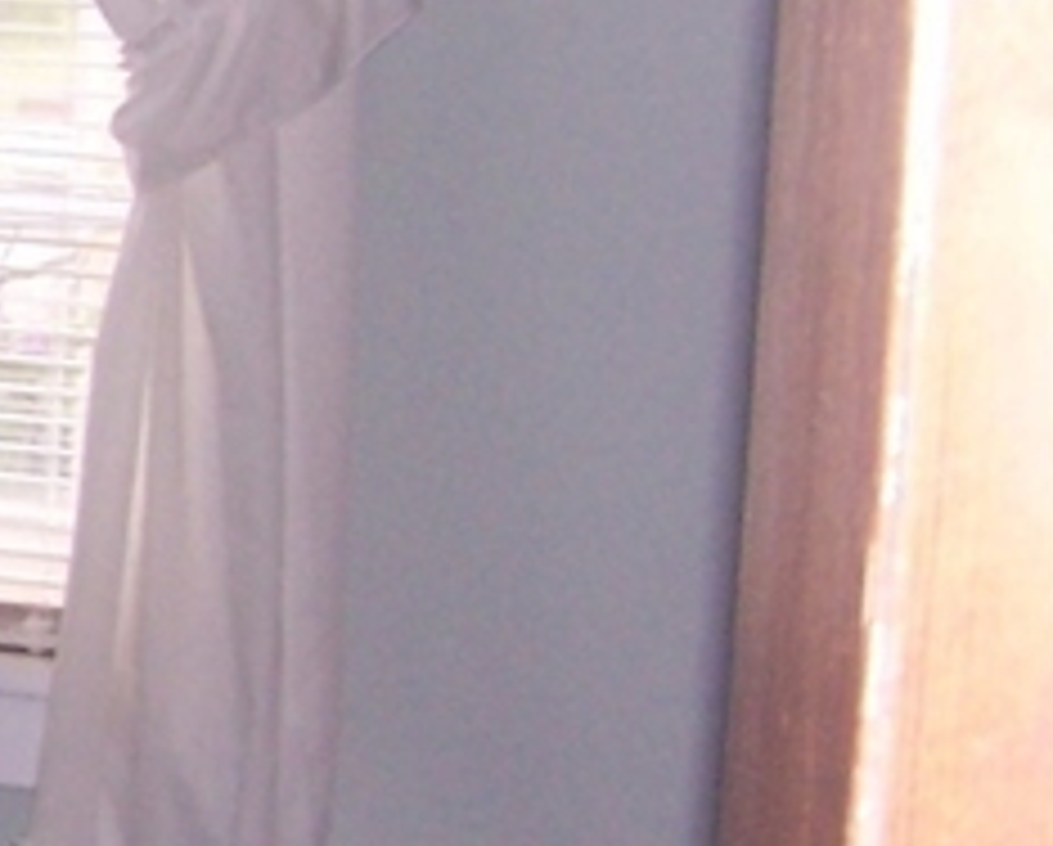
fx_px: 5057
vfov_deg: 9.6
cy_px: 387
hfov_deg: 10.7
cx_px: -1148
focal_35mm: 162
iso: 140
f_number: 2.8
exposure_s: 1/60
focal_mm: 6.3
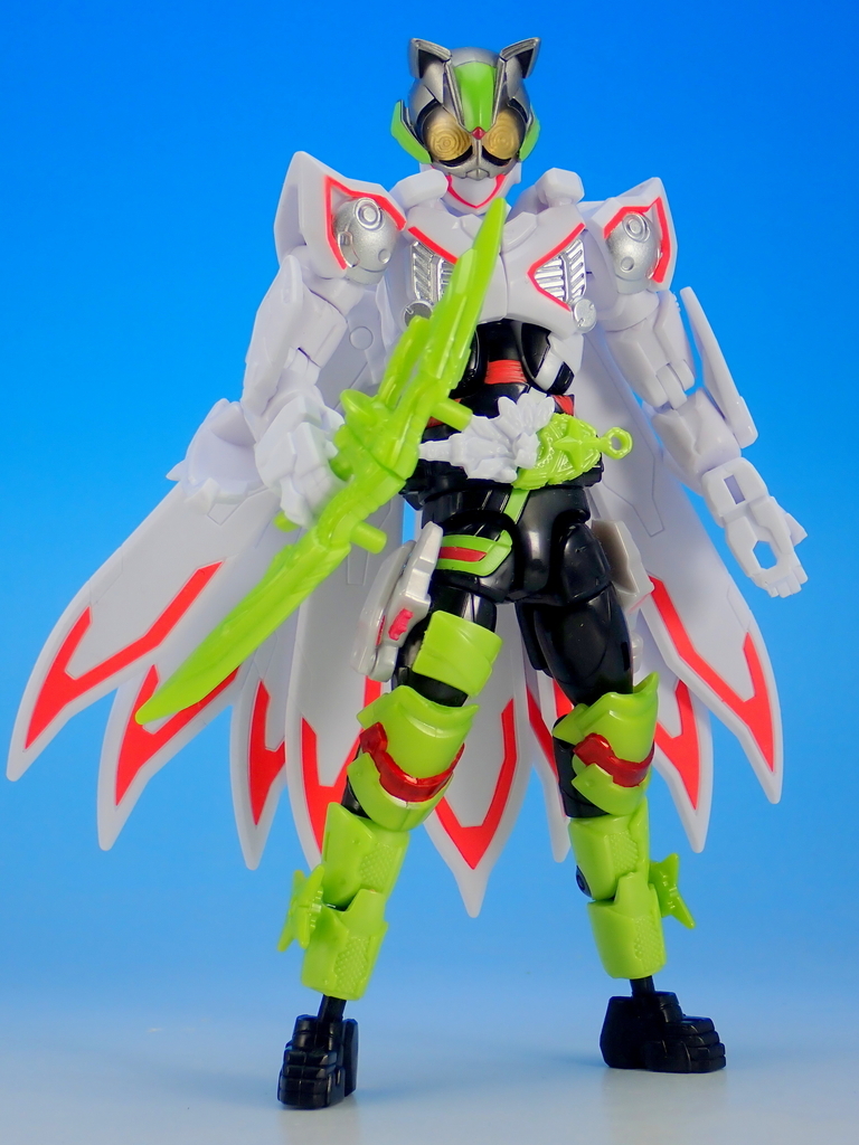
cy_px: 572
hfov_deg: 19.1
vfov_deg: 25.3
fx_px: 2548
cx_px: 430
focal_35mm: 77
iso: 100
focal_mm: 13.65
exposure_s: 1/20
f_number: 4.1
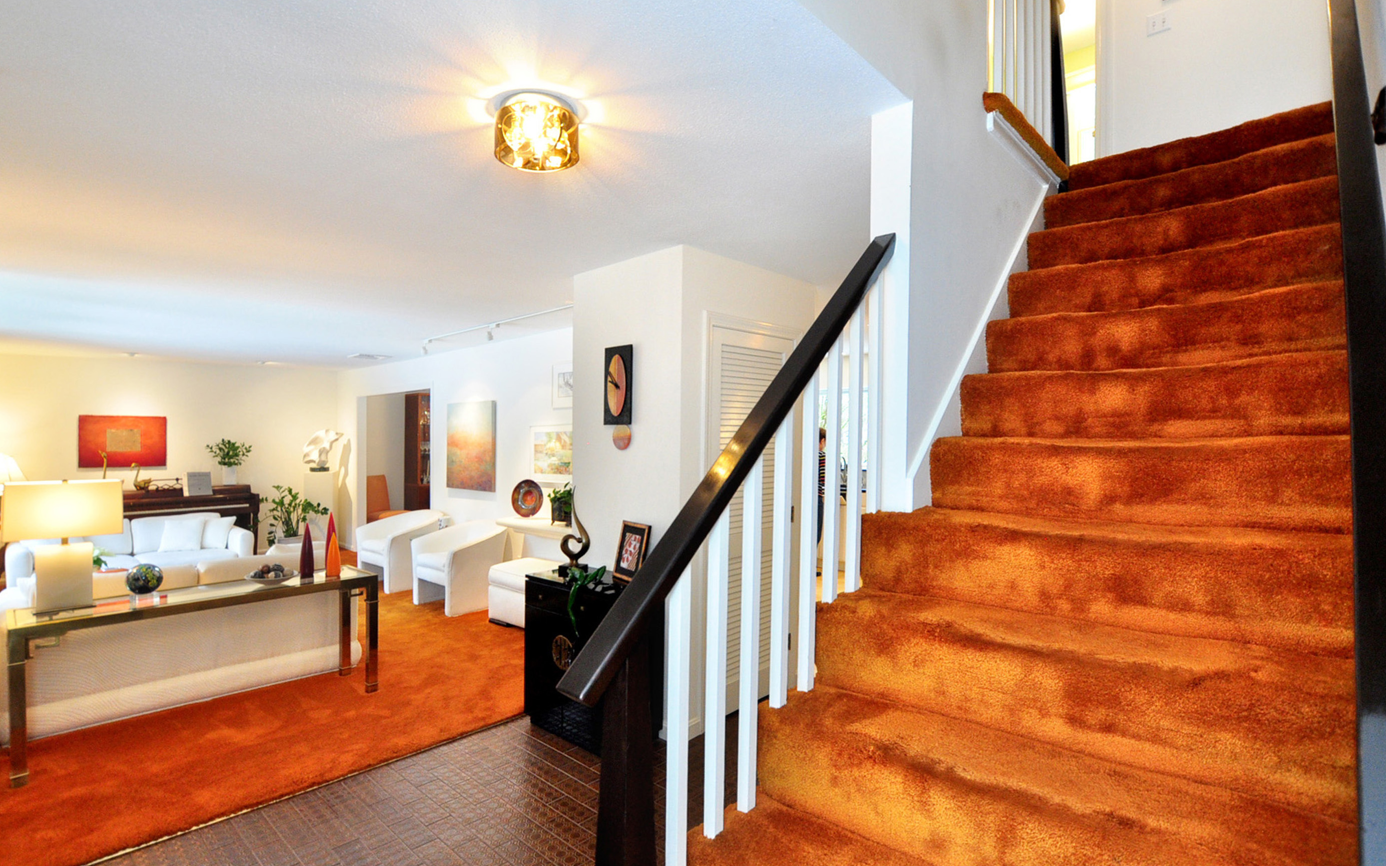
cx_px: 673
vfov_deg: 71.3
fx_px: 604
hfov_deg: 97.8
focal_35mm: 16
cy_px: 439
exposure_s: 1/40
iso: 800
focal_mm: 10
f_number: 4.5
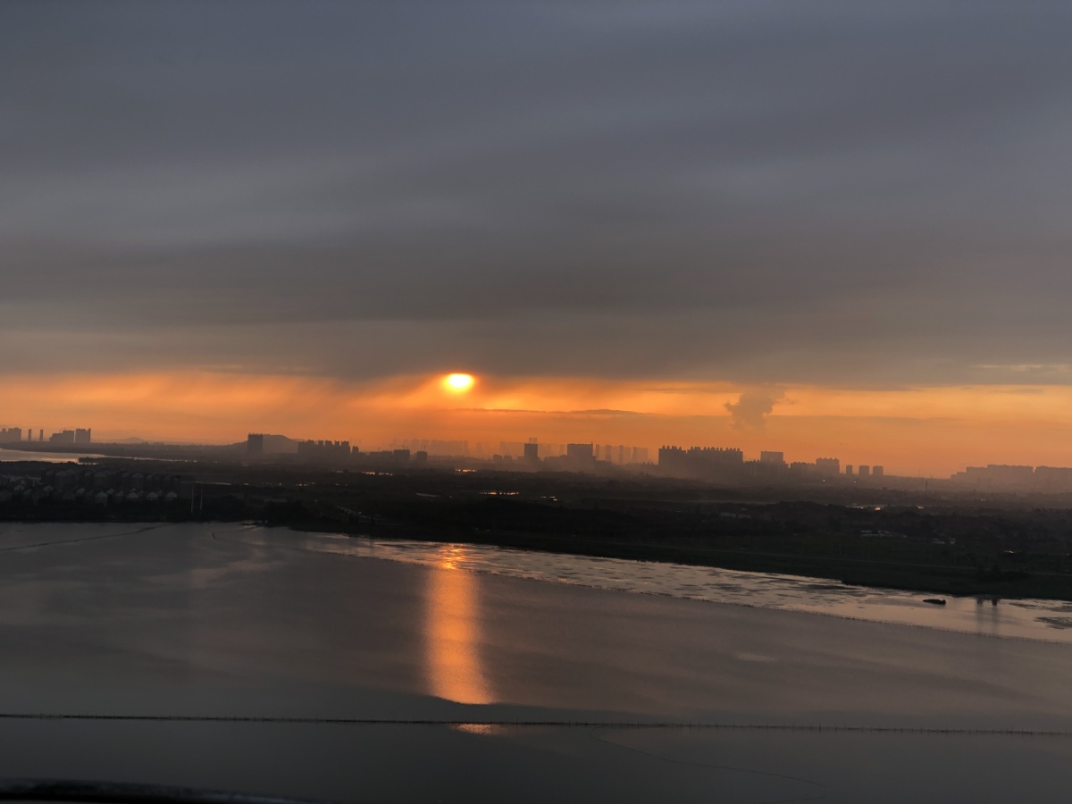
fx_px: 1765
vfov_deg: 25.7
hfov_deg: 33.8
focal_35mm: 57
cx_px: 536
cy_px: 402
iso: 20
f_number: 2.8
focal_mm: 6.6
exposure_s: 1/30
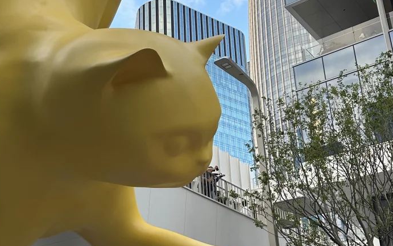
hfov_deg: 37.7
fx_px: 568
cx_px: 126
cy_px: 136
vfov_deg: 24.4
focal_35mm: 53
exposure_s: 1/601
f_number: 1.78
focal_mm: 6.86
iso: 80
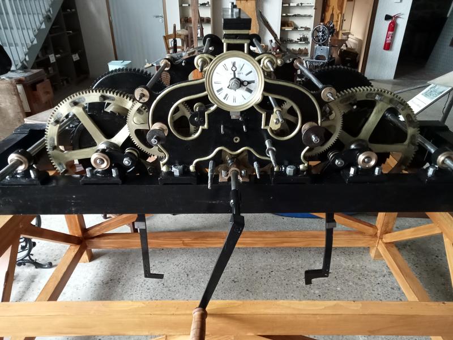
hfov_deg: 63.4
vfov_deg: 49.7
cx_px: 226
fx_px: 366
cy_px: 170
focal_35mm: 28
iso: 785
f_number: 2.2
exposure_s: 1/33.3
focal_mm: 3.46
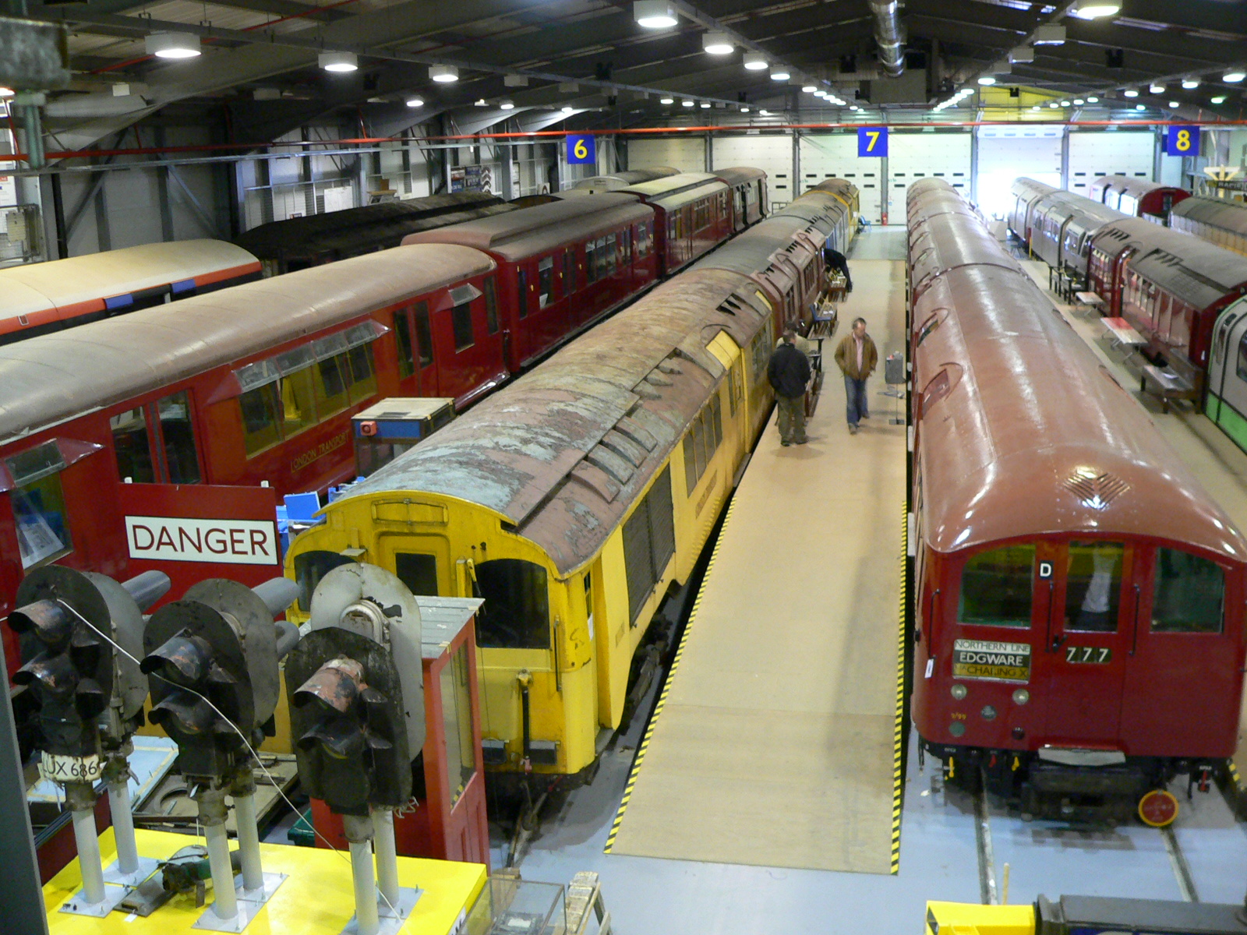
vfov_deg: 39.7
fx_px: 1297
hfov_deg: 51.4
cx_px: 624
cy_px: 468
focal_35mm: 36
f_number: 2.8
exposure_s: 1/5
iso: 200
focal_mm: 6
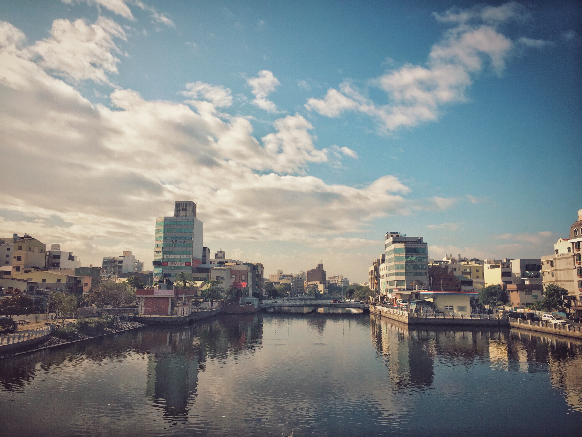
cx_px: 291
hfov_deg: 61.7
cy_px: 218
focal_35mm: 29
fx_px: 488
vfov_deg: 48.2
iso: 32
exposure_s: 1/3968
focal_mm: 4.15
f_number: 2.2
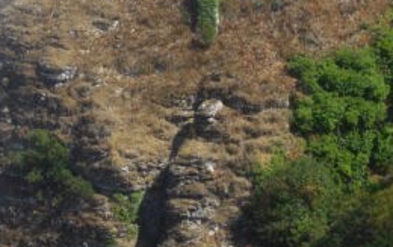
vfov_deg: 8.9
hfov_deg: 14.1
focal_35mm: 144
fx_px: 1544
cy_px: -120
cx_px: 469
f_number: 3.8
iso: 125
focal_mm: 8.2
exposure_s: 1/1000
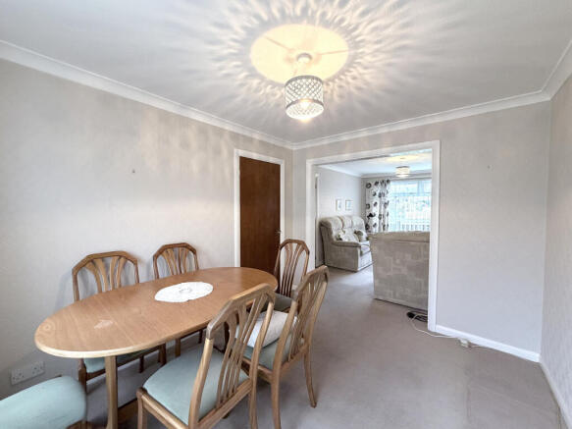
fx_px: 231
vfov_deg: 85.7
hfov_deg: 102.1
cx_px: 286
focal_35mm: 14
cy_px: 214
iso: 250
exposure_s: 1/100
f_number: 2.2
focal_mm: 2.22
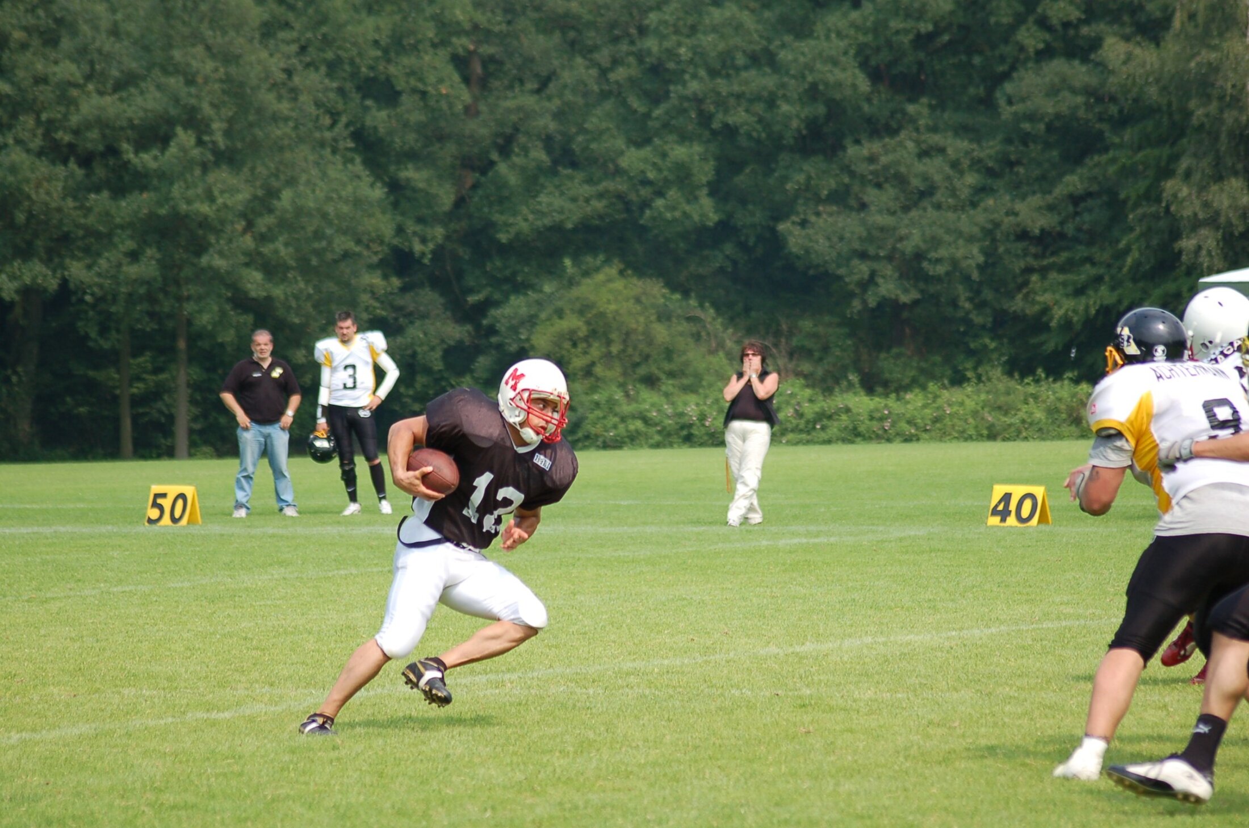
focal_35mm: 202
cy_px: 414
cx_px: 624
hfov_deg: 10.2
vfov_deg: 6.8
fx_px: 7012
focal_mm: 135
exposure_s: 1/1000
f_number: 4.5
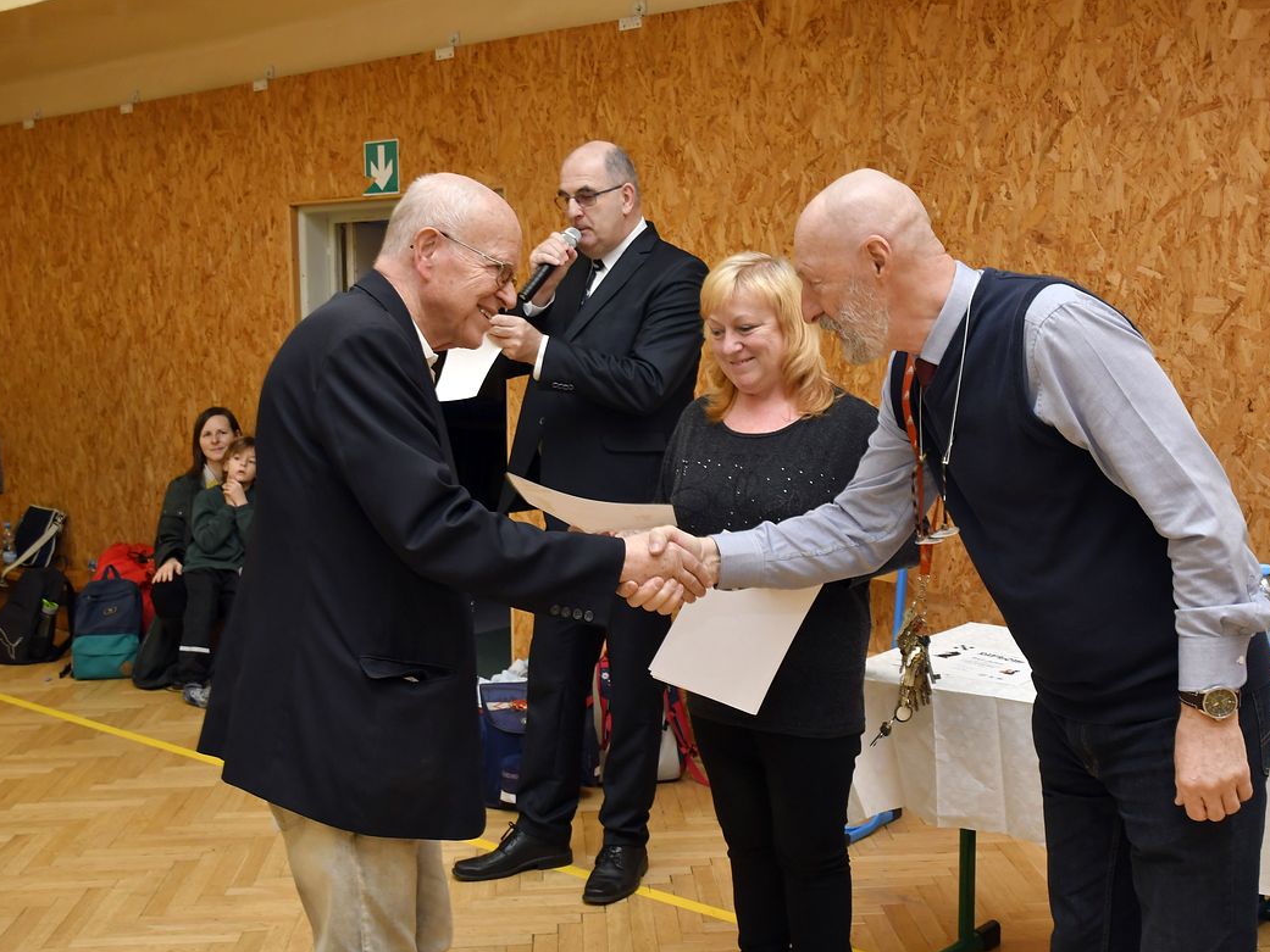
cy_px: 485
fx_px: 1525
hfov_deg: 45.1
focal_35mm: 42
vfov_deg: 34.7
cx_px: 722
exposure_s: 1/100
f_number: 6.3
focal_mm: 25
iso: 1000
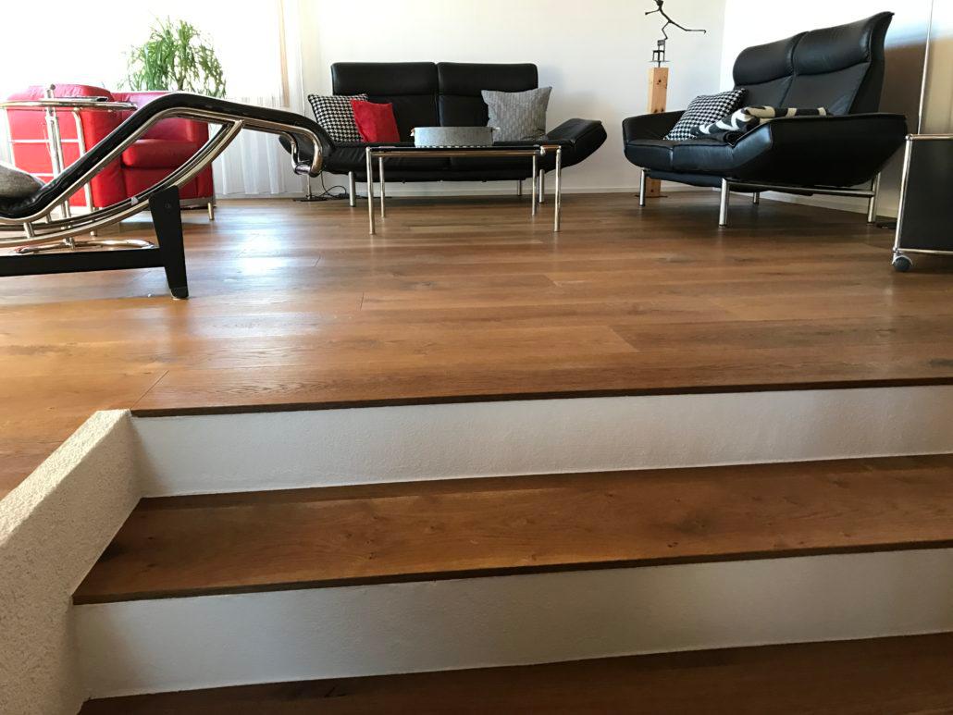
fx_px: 771
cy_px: 358
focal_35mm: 28
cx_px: 476
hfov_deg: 63.4
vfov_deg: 49.8
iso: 64
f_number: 1.8
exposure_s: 1/17
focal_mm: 3.99
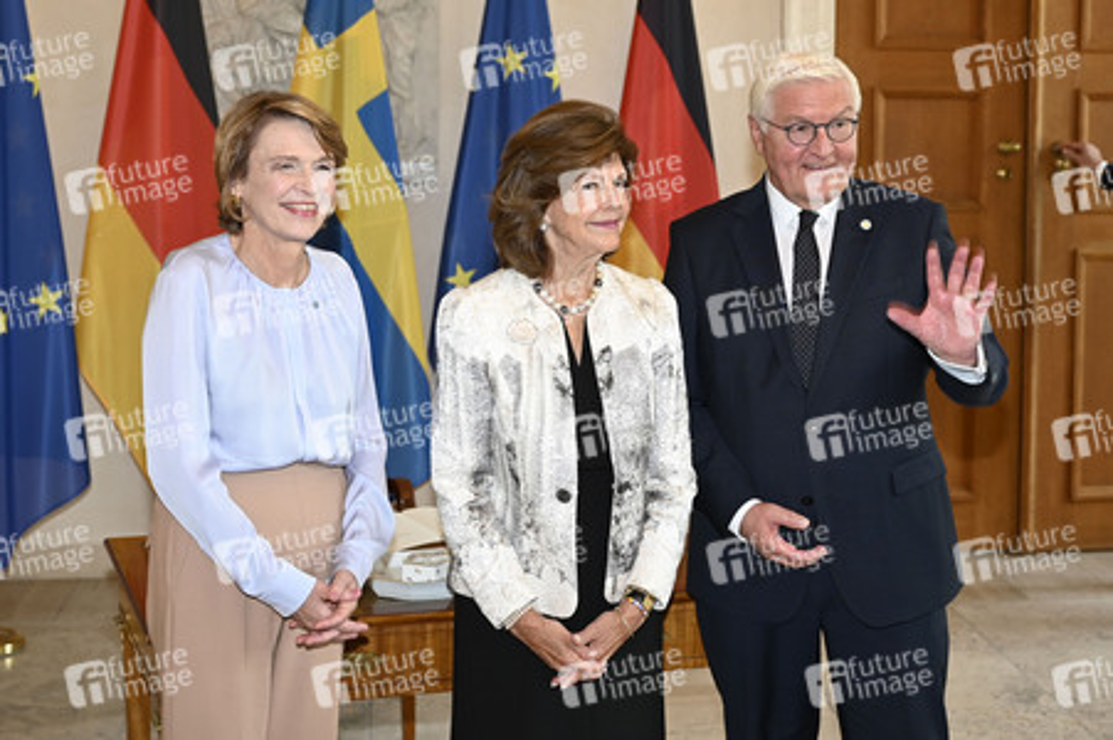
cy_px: 370
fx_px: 1267
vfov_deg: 32.6
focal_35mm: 41
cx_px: 556
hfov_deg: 47.4
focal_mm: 41
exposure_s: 1/60
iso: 320
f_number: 4
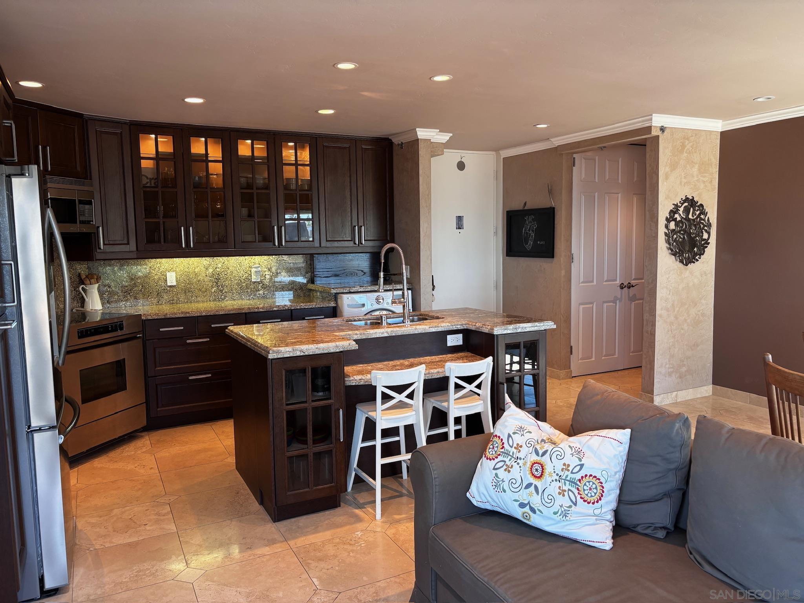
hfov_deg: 67.3
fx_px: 604
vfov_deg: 53.1
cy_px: 302
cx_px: 402
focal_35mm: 26
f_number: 1.6
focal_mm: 5.96
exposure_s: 1/60
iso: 100
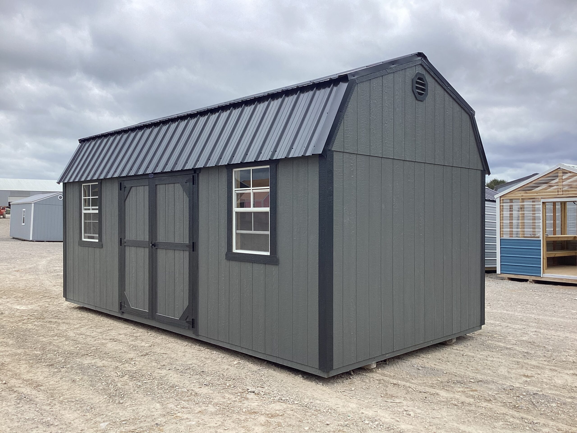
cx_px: 288
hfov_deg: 58.4
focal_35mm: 31
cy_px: 216
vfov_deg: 45.4
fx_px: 517
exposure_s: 1/1181
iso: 25
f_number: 2.4
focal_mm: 3.3
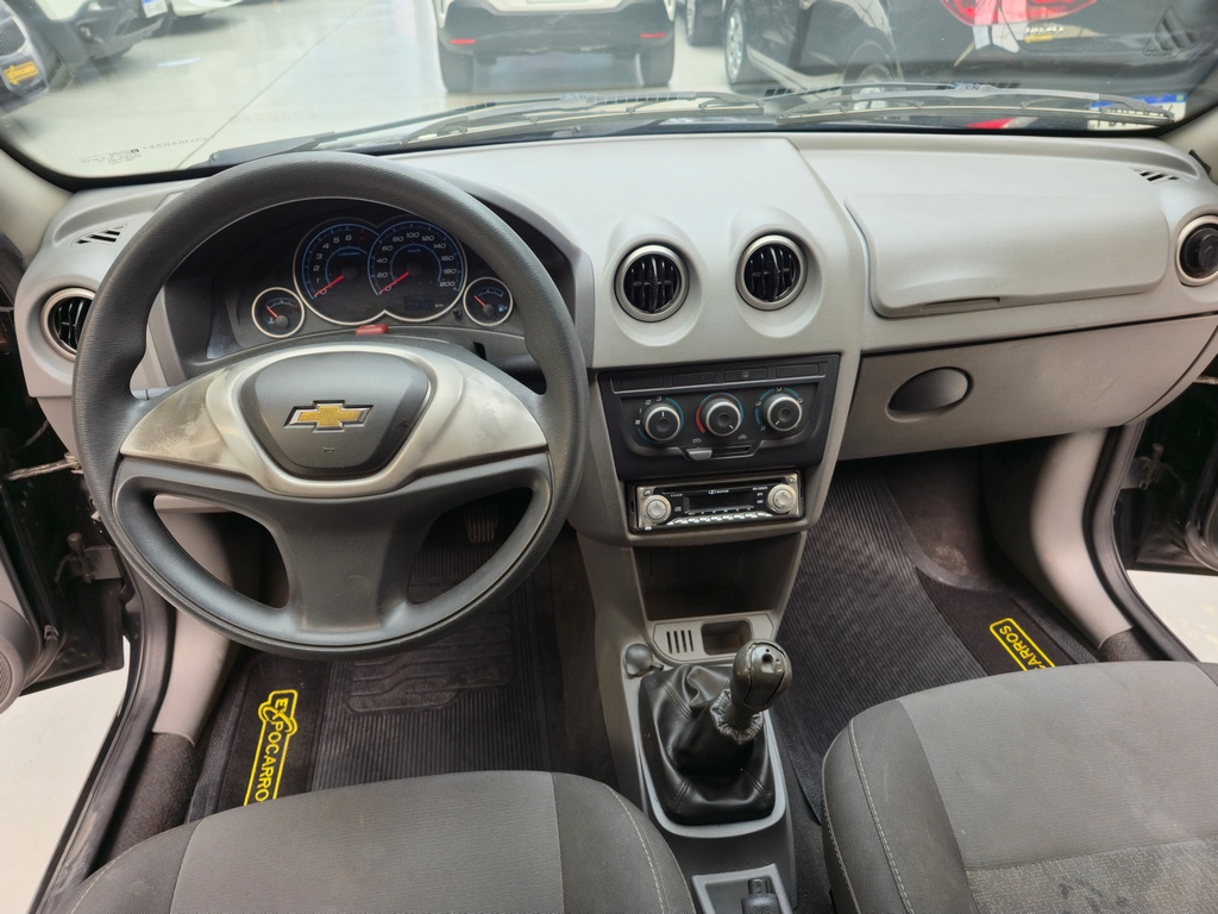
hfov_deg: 73.9
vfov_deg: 58.9
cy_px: 457
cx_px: 609
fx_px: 809
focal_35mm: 23
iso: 12
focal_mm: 6.3
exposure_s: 1/60
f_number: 1.7
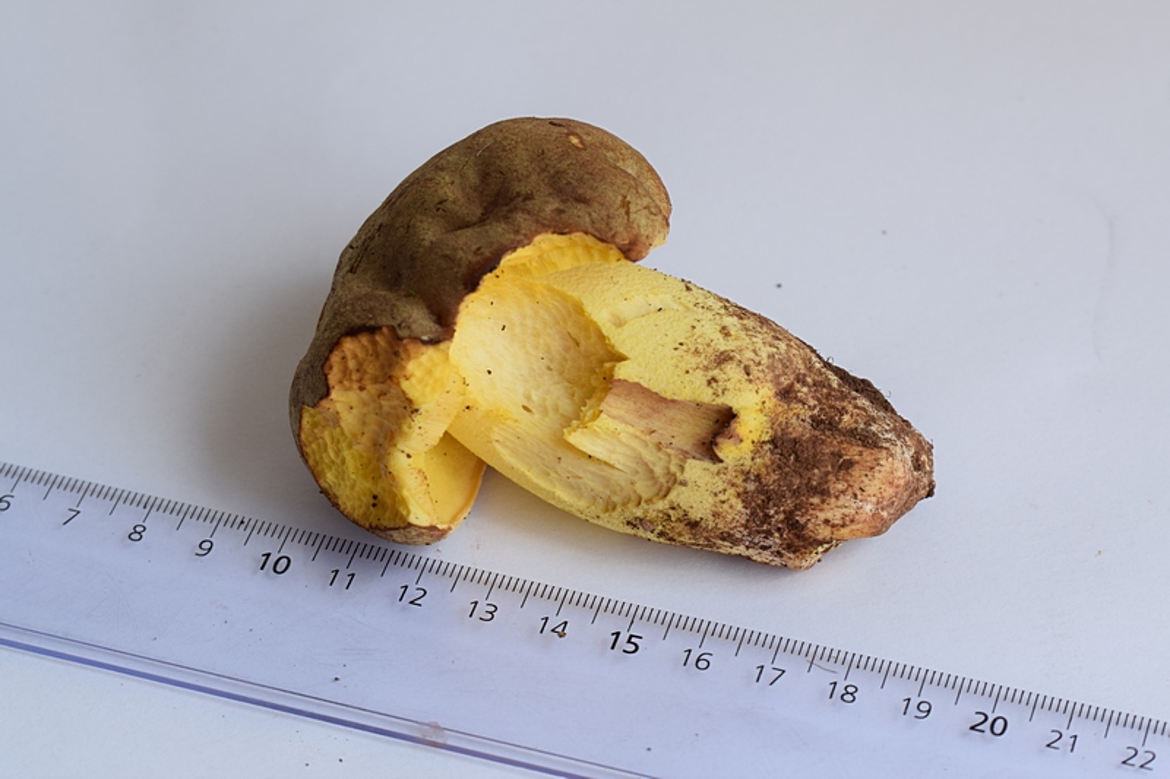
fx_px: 2924
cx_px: 585
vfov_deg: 15.2
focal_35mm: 90
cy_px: 390
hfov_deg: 22.6
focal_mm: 60
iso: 400
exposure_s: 1/160
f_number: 8
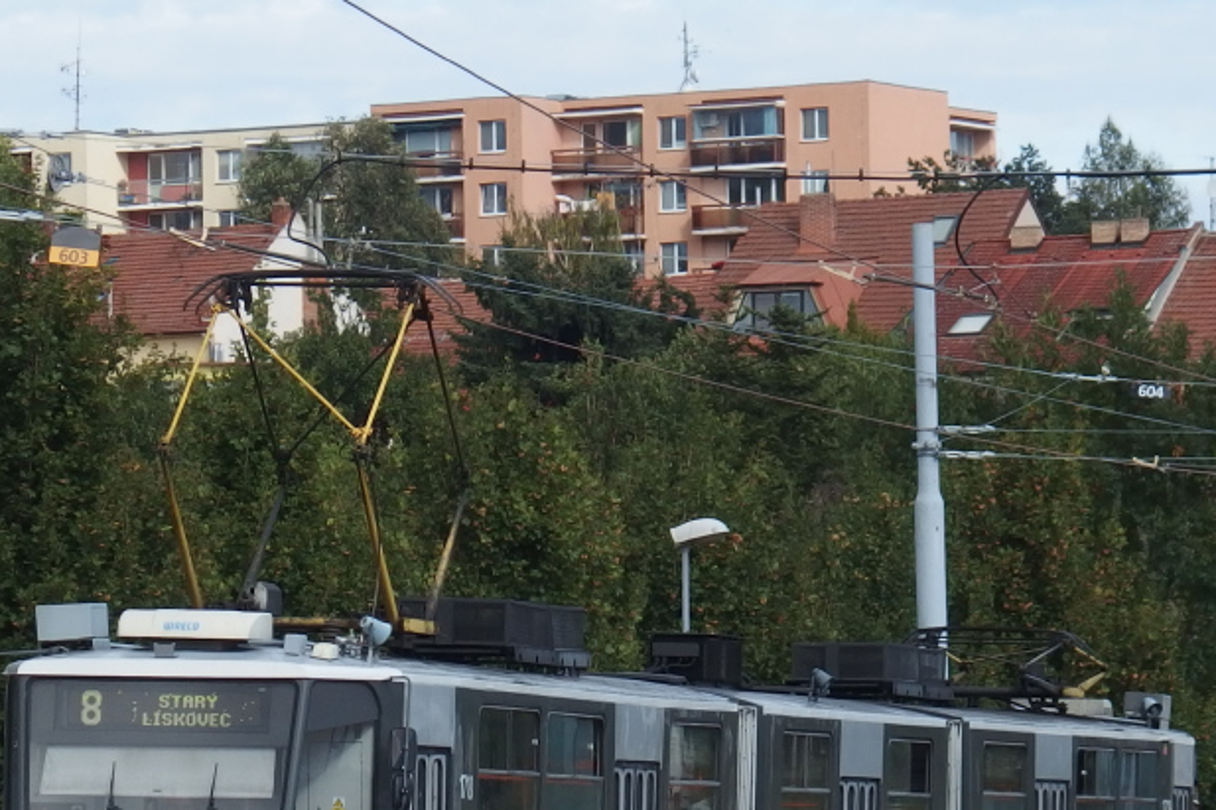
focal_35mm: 274
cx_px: 508
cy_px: 578
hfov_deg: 7.5
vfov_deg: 5.0
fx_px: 9252
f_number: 4
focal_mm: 23.5
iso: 100
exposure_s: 1/800
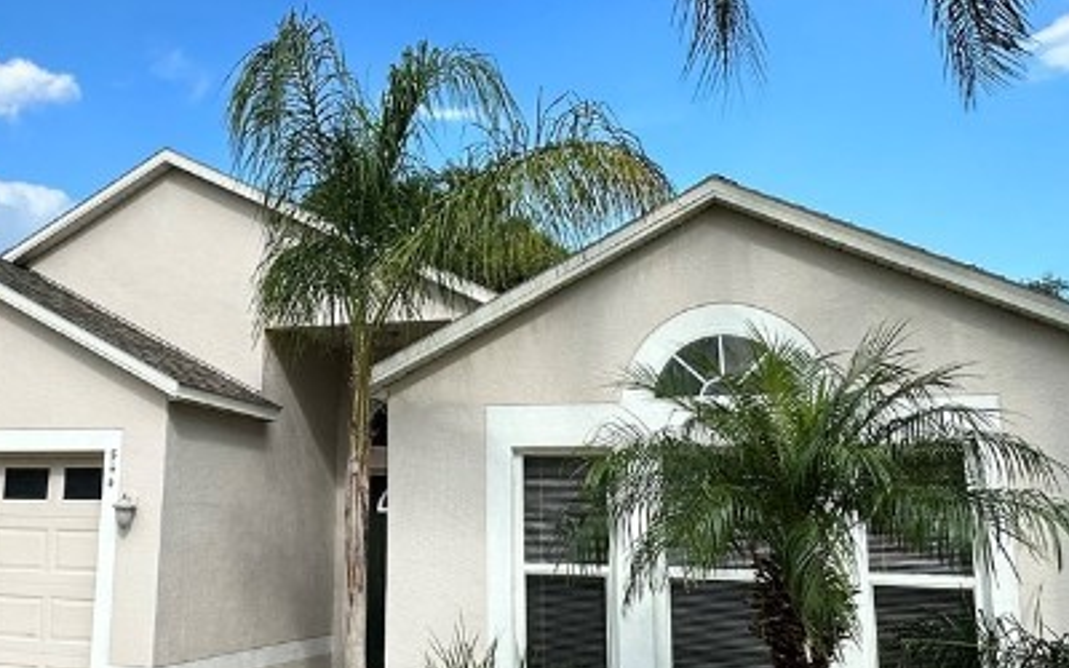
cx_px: 347
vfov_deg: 33.5
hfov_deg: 50.5
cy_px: 297
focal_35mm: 38
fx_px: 1107
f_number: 2.2
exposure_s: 1/1770
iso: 50
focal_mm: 2.22
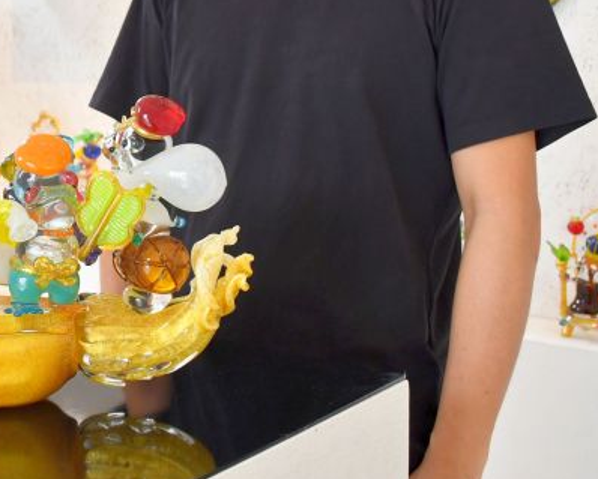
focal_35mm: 70
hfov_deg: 25.8
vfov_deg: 21.3
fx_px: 1240
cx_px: 5
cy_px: 35
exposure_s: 1/160
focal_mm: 22
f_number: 5.6
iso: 800
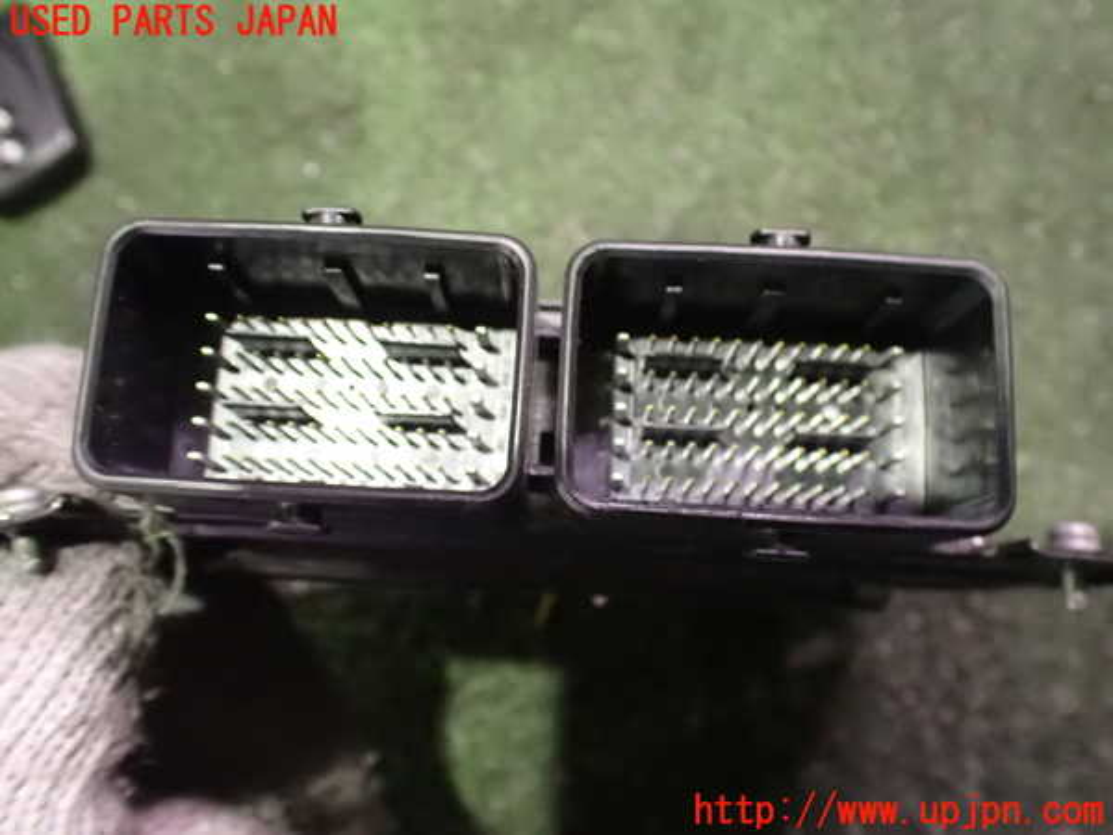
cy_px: 418
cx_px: 556
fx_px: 965
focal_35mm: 30
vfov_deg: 46.8
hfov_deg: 60.0
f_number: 2.3
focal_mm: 5.4
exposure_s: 1/20
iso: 1600
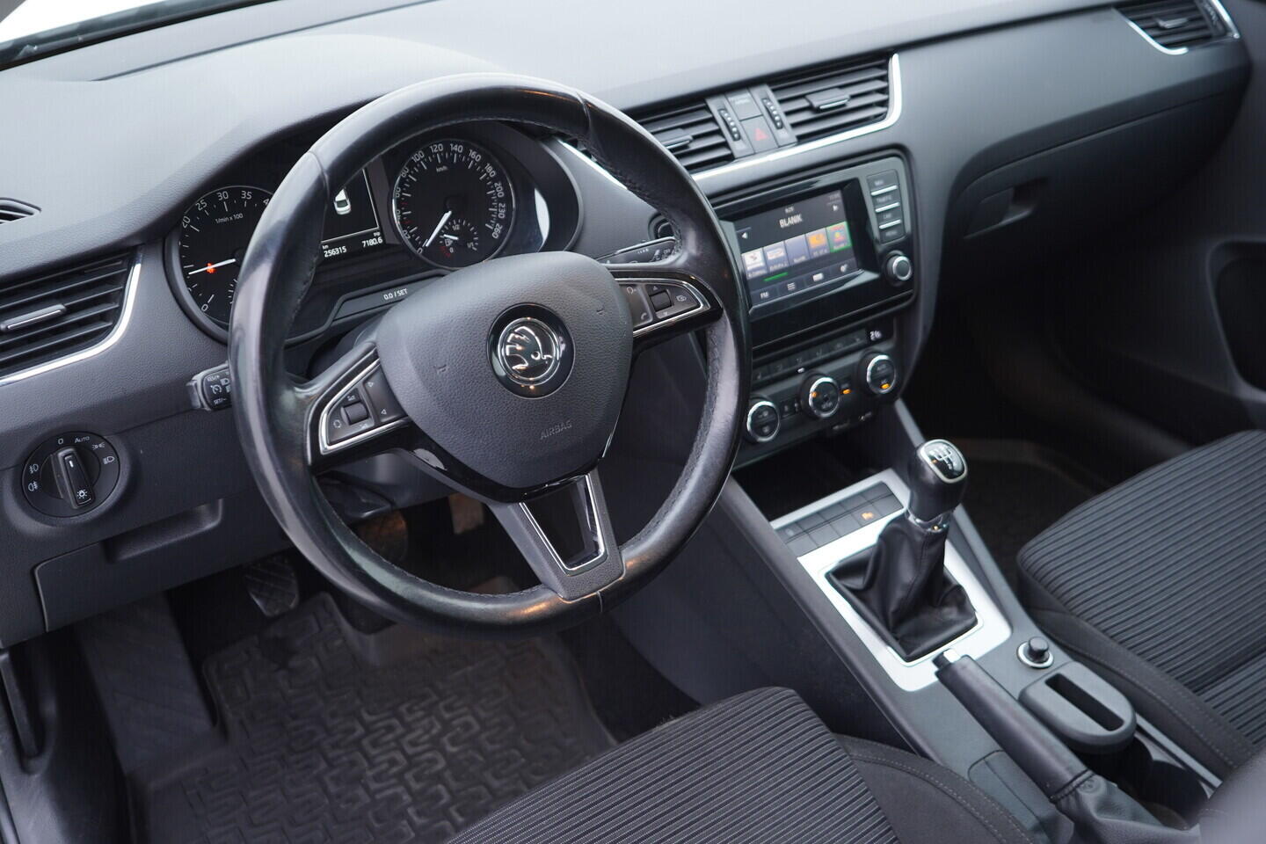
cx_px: 633
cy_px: 422
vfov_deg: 36.9
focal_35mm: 36
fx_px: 1266
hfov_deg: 53.1
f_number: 2.8
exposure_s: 1/40
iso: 250
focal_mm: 24
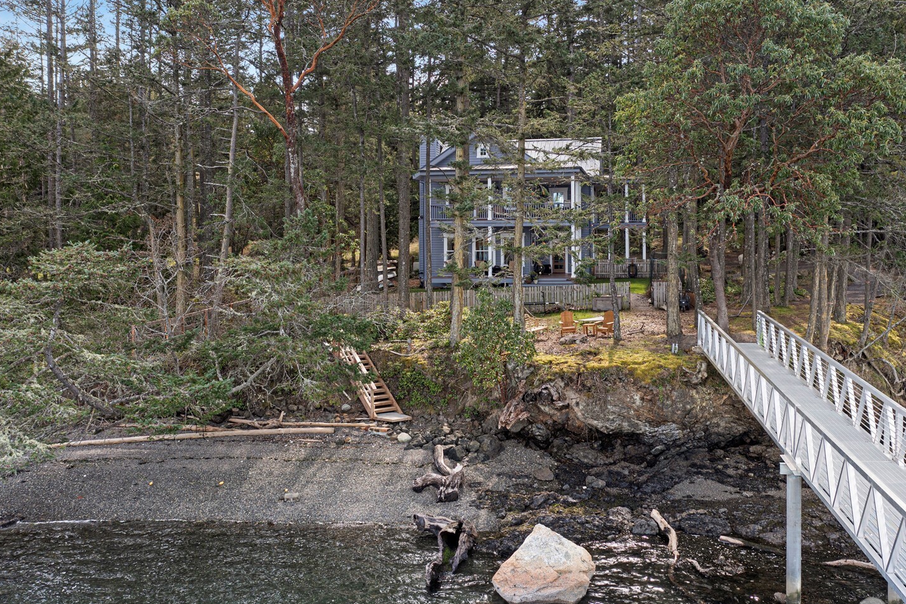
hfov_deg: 57.2
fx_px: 830
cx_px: 476
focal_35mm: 33
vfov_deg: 39.9
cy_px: 282
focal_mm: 10.26
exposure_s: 1/40
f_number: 4
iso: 100
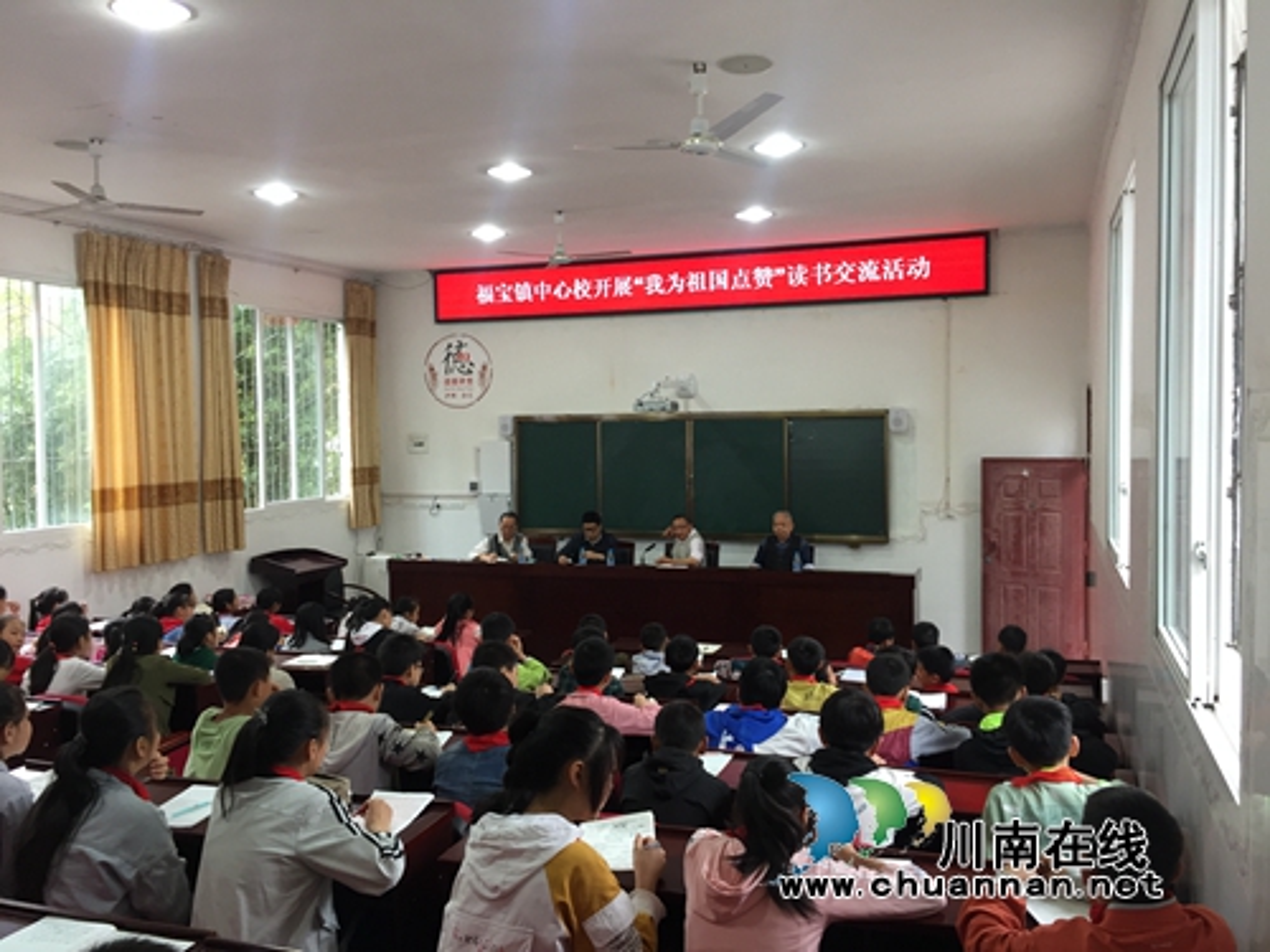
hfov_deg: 61.7
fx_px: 1064
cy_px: 476
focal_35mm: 29
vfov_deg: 48.2
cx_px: 635
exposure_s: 1/33
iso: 100
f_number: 2.2
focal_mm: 4.15
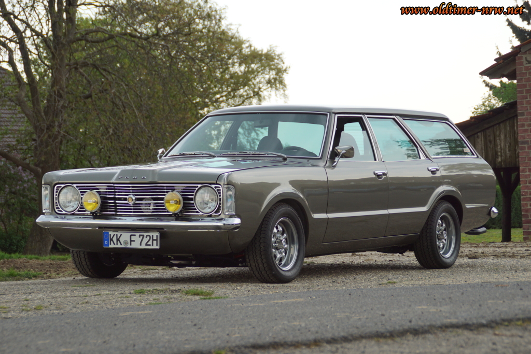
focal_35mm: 112
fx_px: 1659
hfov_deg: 18.2
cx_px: 266
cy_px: 177
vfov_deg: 12.2
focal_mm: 75
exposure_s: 1/125
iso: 200
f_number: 5.6
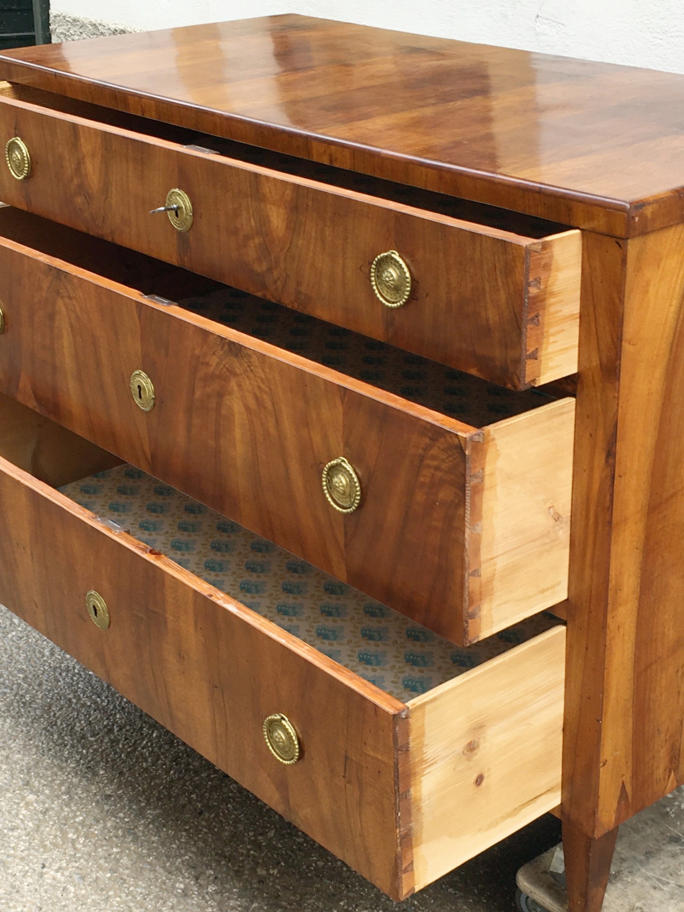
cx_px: 342
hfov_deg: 48.2
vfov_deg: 61.7
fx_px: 764
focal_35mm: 29
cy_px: 456
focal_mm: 4.15
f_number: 2.2
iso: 25
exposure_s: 1/127
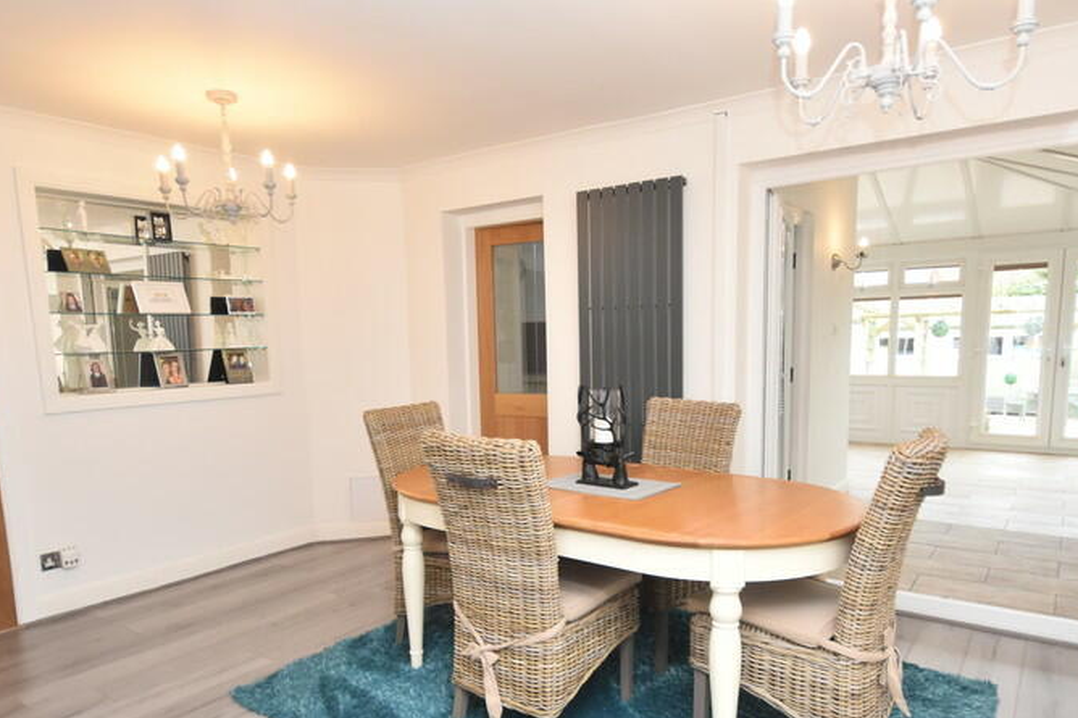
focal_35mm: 23
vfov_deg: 54.6
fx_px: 689
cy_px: 435
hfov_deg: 76.1
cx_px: 552
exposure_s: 1/160
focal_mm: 10
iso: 800
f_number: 4.5
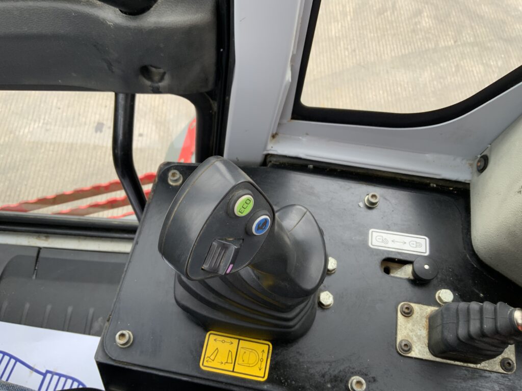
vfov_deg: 48.2
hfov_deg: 61.7
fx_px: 437
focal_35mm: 29
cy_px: 196
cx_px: 261
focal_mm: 3
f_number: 1.8
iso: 25
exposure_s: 1/122
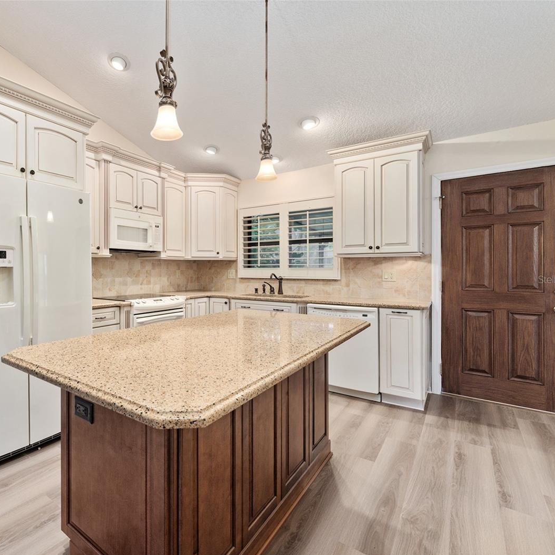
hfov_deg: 76.9
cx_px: 165
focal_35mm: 18
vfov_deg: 80.7
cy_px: 279
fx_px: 327
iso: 320
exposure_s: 1/2.5
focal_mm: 14
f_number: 7.1
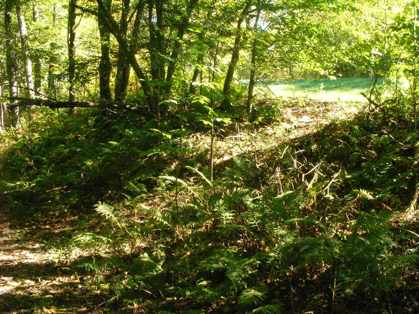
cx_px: 210
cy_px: 157
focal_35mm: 38
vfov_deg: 37.7
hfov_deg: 49.0
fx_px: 460
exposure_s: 1/218
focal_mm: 6.3
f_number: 4.5
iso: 400
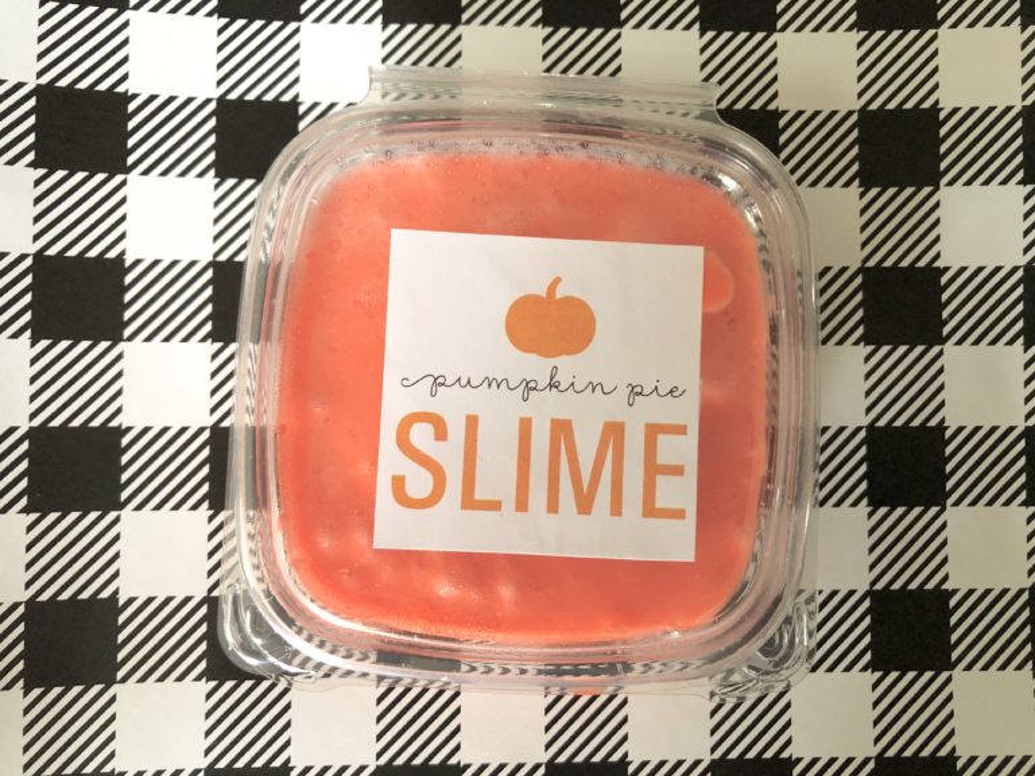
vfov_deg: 48.2
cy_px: 388
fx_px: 867
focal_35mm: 29
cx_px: 518
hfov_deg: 61.7
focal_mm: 3.99
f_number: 1.8
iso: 100
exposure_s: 1/12
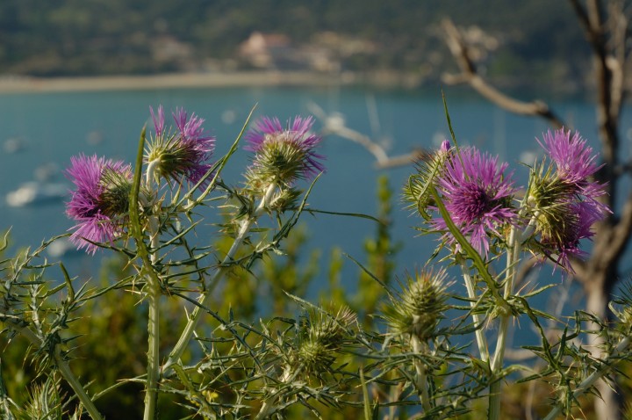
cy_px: 210
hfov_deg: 19.5
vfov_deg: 13.0
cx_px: 316
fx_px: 1841
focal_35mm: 105
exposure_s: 1/250
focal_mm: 70
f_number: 11
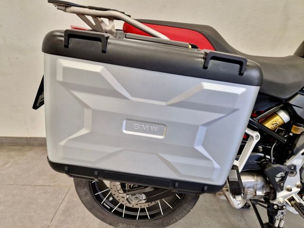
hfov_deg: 73.9
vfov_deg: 58.9
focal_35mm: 23
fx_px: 202
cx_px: 152
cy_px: 114
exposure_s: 1/50
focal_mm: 5.4
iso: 500
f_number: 1.8
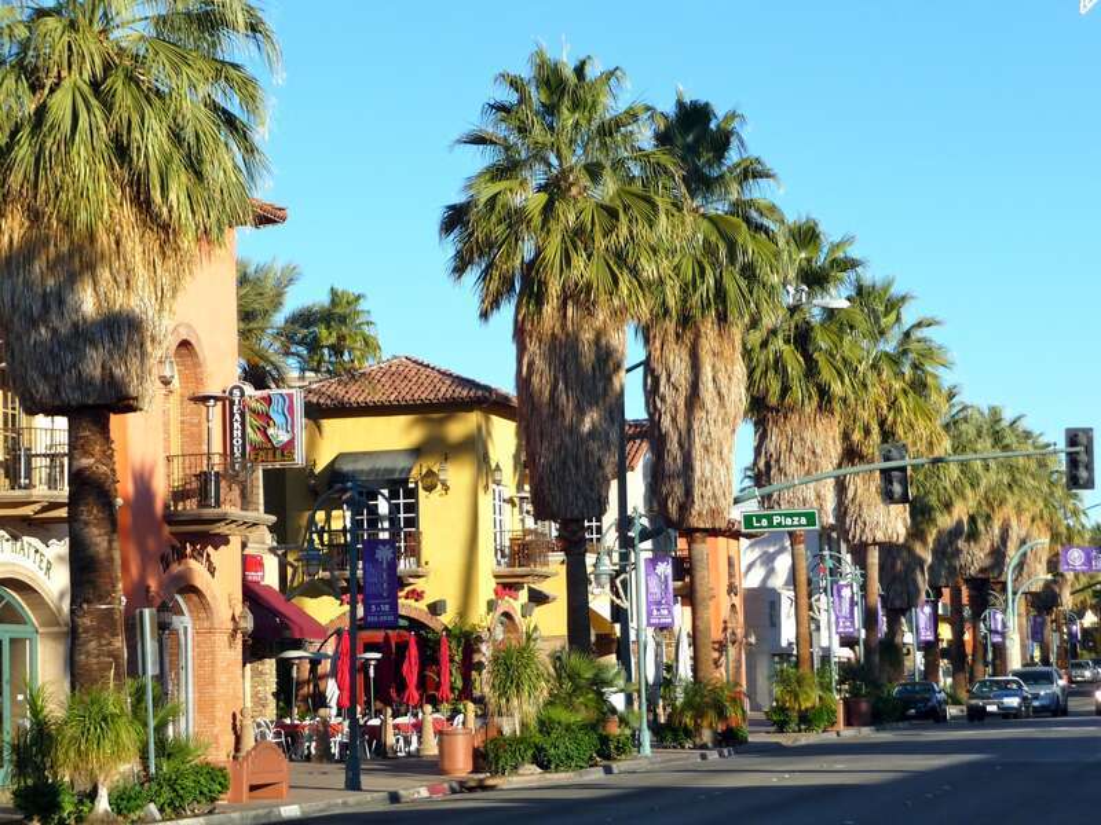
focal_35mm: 103
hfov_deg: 19.1
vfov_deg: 14.4
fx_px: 3276
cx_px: 550
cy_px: 412
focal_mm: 17.5
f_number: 4.7
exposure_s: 1/400
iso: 100
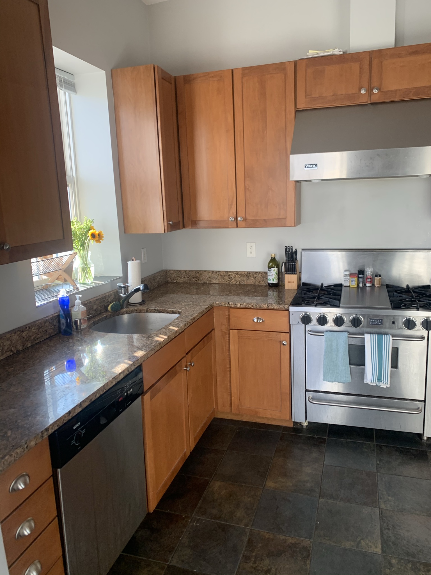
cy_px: 288
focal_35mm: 26
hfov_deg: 53.1
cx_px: 216
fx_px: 432
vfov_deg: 67.3
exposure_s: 1/102
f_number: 1.8
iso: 100
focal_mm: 4.25
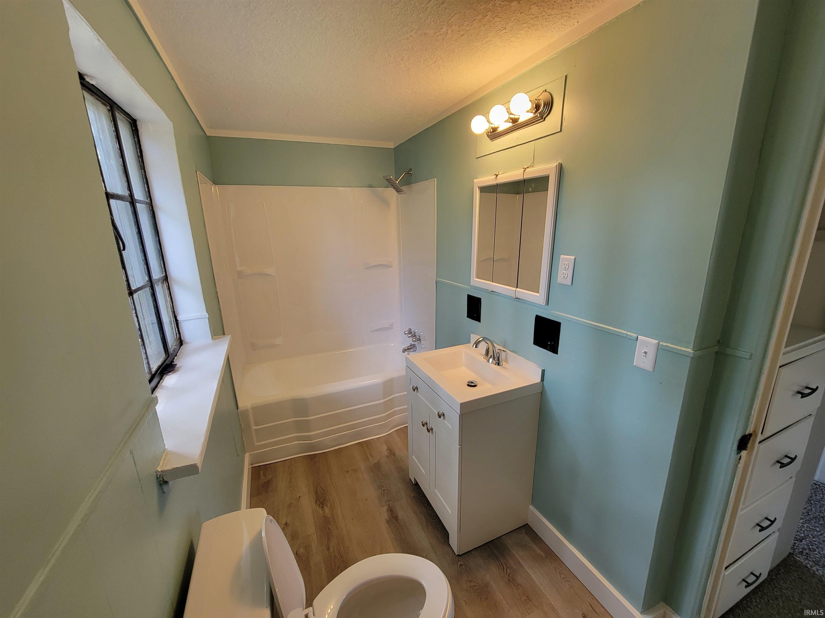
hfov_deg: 106.2
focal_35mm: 13
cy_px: 309
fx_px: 310
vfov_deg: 89.9
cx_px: 412
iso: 125
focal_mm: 2.2
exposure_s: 1/60
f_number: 2.2
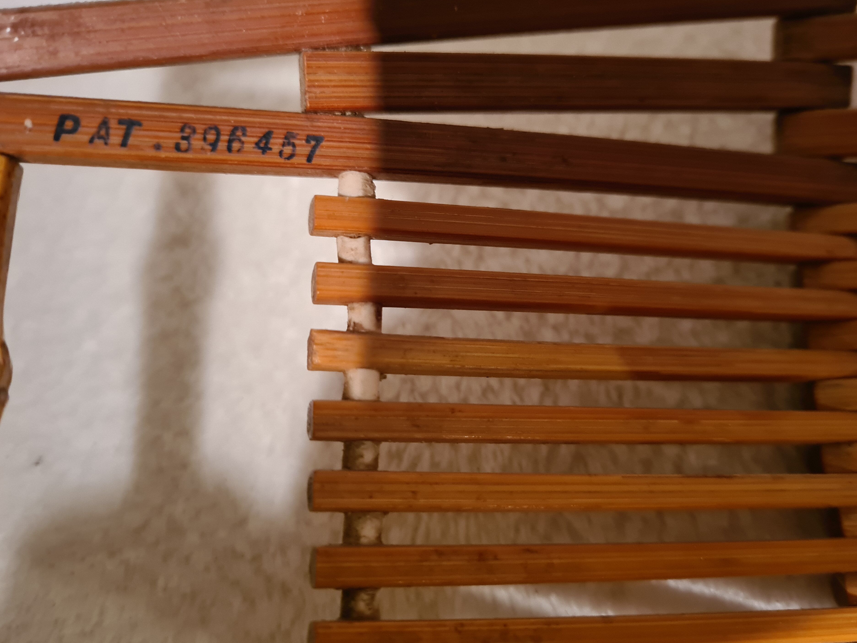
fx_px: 693
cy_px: 314
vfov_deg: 49.7
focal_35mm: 28
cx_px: 428
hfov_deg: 63.4
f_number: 1.8
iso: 500
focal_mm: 5.4
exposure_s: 1/50
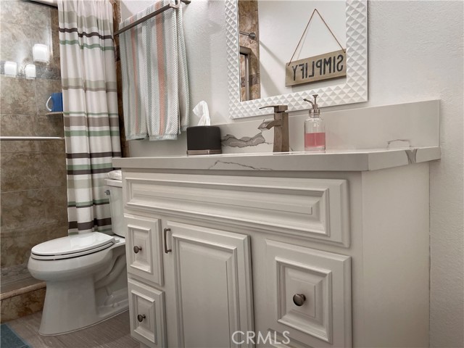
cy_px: 174
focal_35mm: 26
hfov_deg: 67.3
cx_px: 232
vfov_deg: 53.1
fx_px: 349
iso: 100
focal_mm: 5.7
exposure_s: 1/120
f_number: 1.5
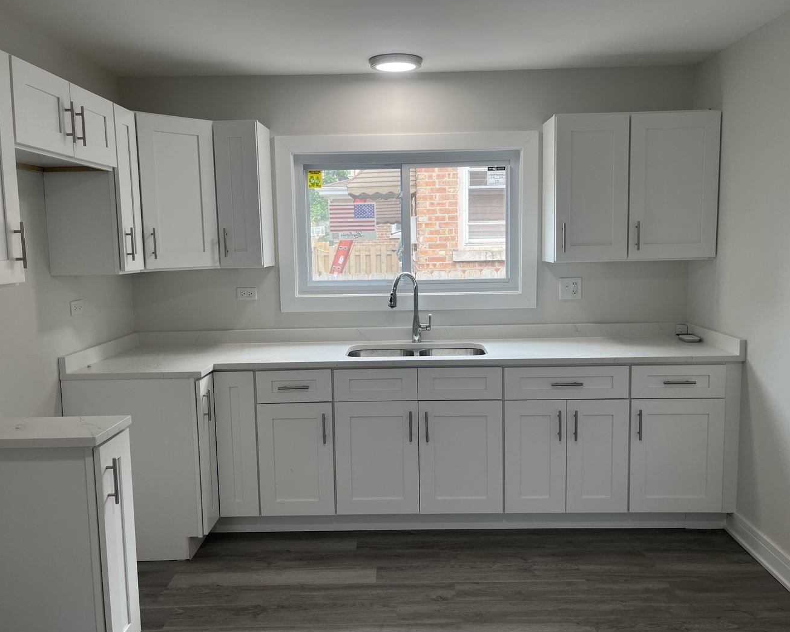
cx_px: 397
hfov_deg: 62.2
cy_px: 308
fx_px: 655
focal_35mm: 28
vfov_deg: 51.5
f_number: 1.6
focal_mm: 5.1
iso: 40
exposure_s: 1/120
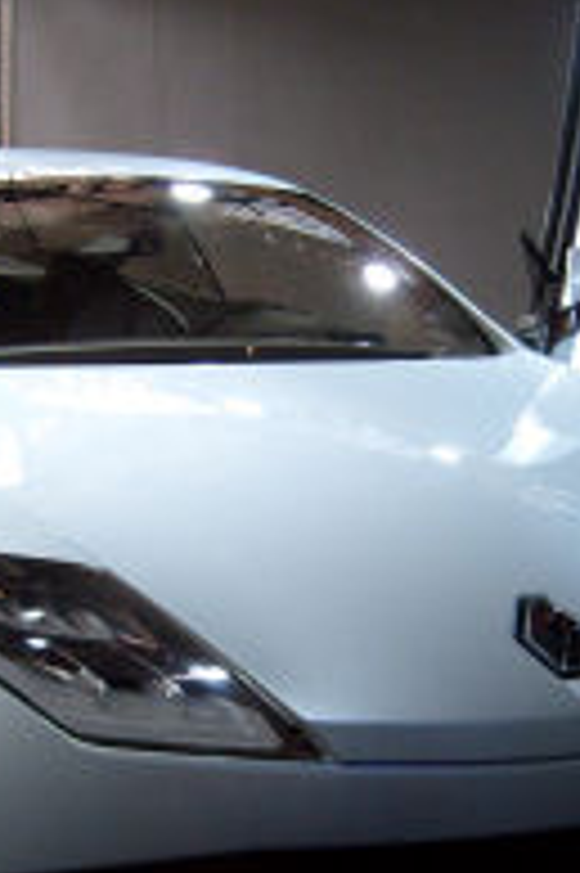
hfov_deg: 18.1
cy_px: 590
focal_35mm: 75
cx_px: 297
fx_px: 1816
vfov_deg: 26.8
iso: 80
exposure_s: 1/180
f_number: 2.8
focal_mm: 5.8
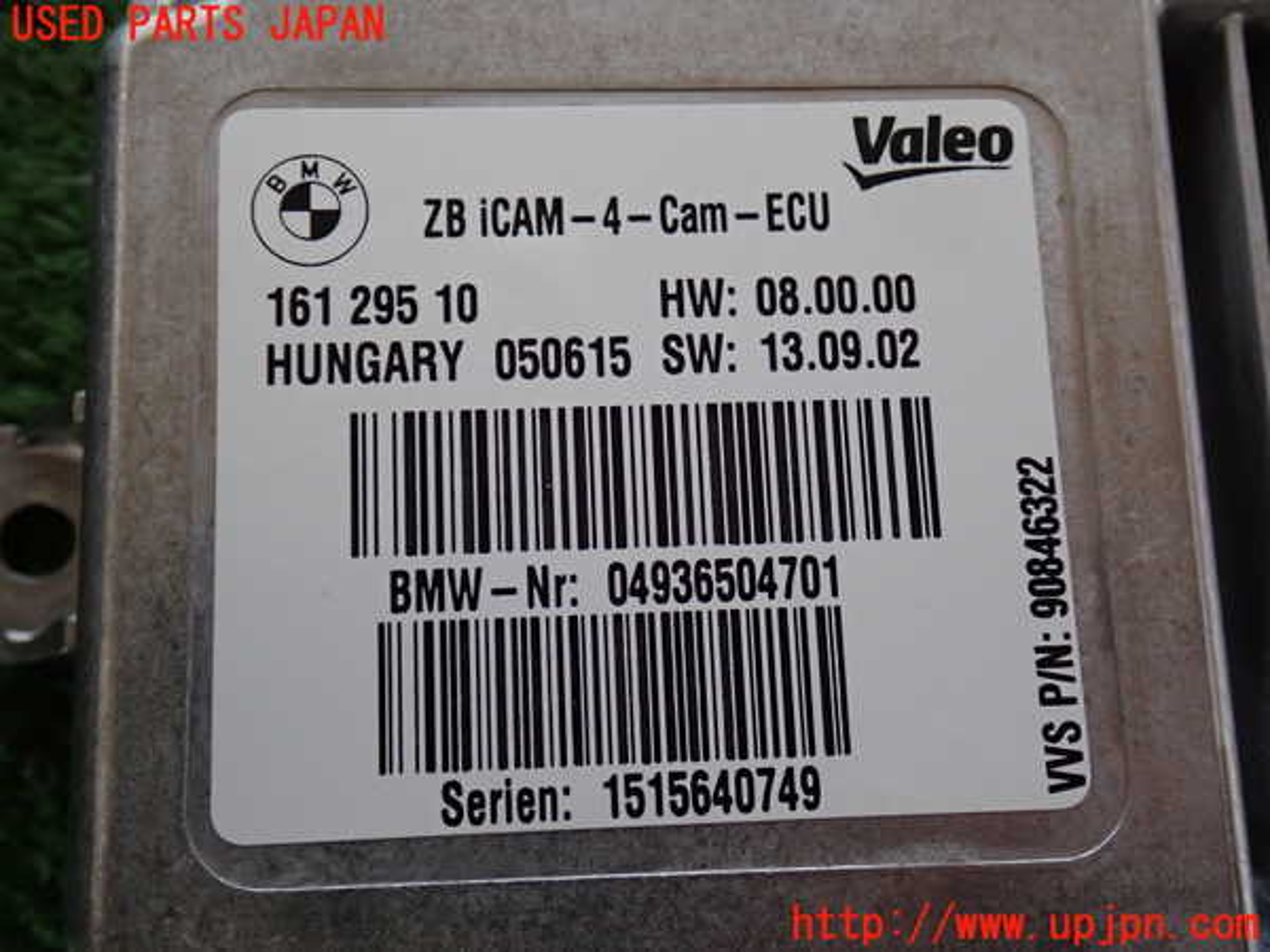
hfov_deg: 45.8
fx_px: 1504
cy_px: 476
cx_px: 635
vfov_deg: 35.1
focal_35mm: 41
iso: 320
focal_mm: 7.31
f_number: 2.8
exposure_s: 1/40
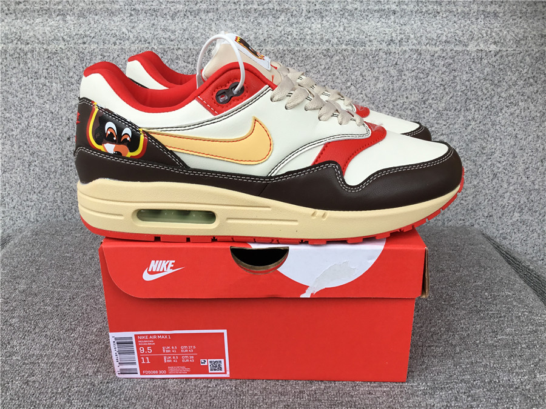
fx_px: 489
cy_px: 204
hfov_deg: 58.4
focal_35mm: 31
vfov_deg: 45.4
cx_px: 273
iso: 32
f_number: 2.4
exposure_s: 1/100
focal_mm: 3.3
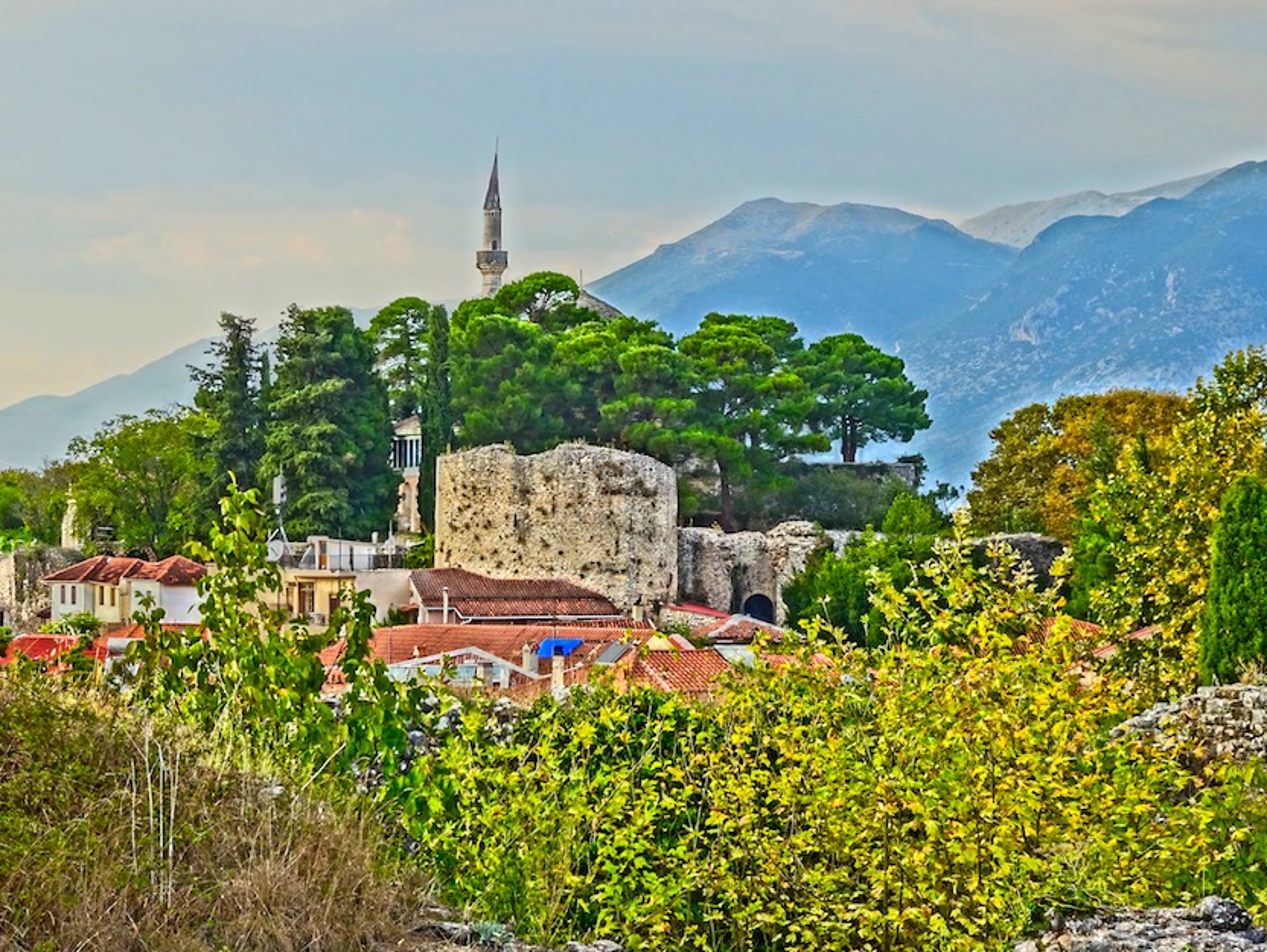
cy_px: 468
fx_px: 3479
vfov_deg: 15.6
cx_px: 630
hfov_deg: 20.6
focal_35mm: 95
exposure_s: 1/125
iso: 80
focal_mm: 15.92
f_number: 5
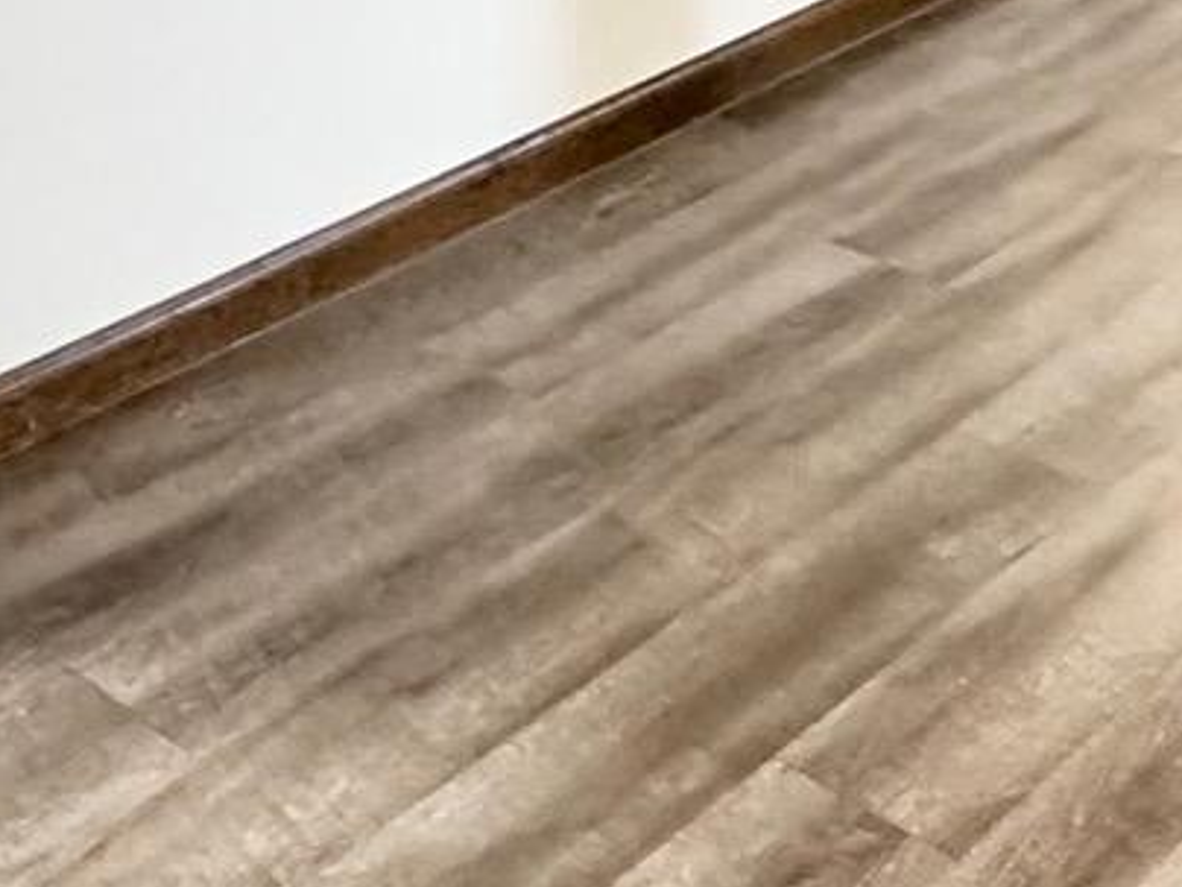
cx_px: -126
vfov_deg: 17.2
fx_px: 2424
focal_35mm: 71
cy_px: -682
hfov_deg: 25.4
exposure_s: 1/60
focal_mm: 2.22
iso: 320
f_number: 2.2
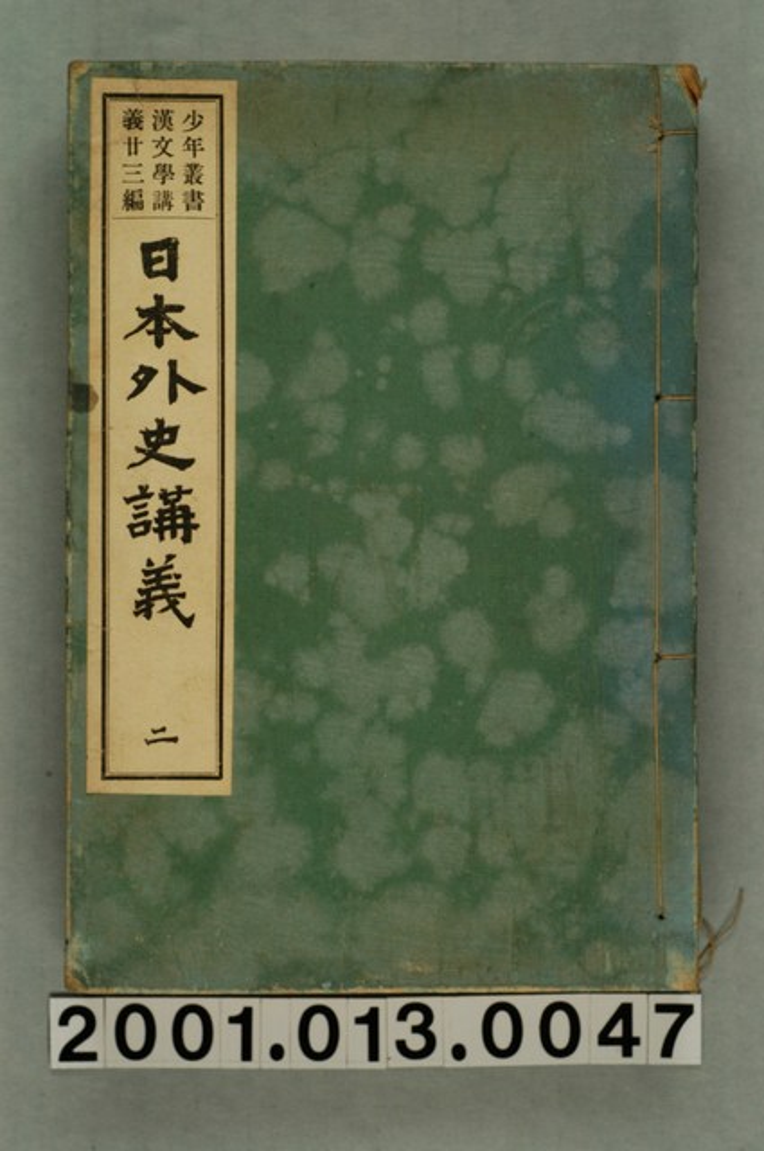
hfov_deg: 18.1
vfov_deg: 27.0
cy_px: 576
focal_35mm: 75
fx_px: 2394
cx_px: 382
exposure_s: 1/60
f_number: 8
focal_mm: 50
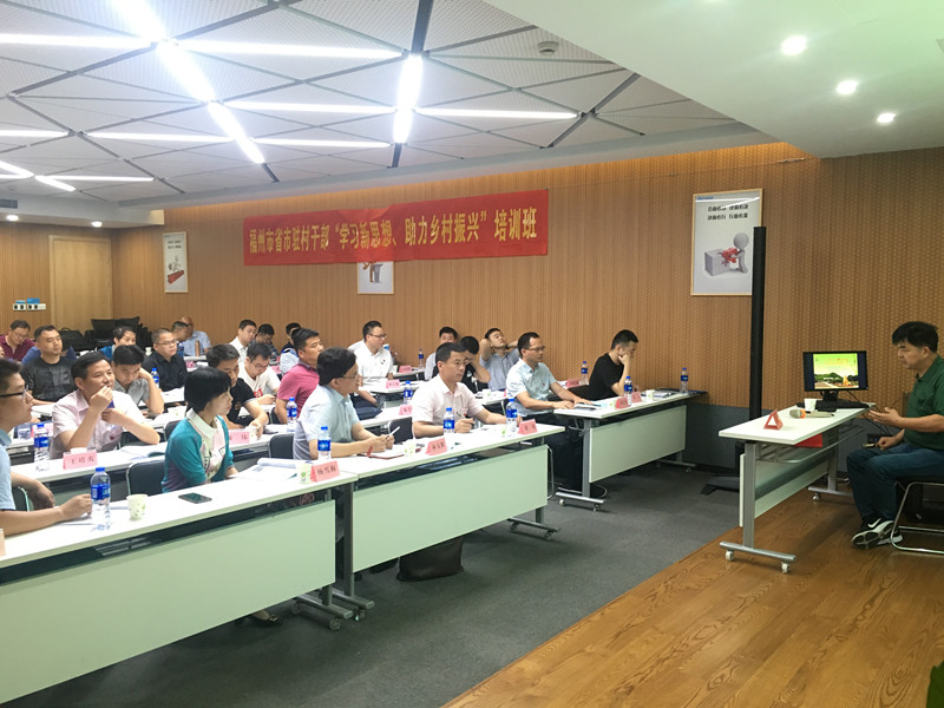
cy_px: 354
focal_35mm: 29
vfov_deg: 48.2
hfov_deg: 61.7
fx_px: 791
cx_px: 472
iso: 125
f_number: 2.2
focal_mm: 4.15
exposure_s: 1/33
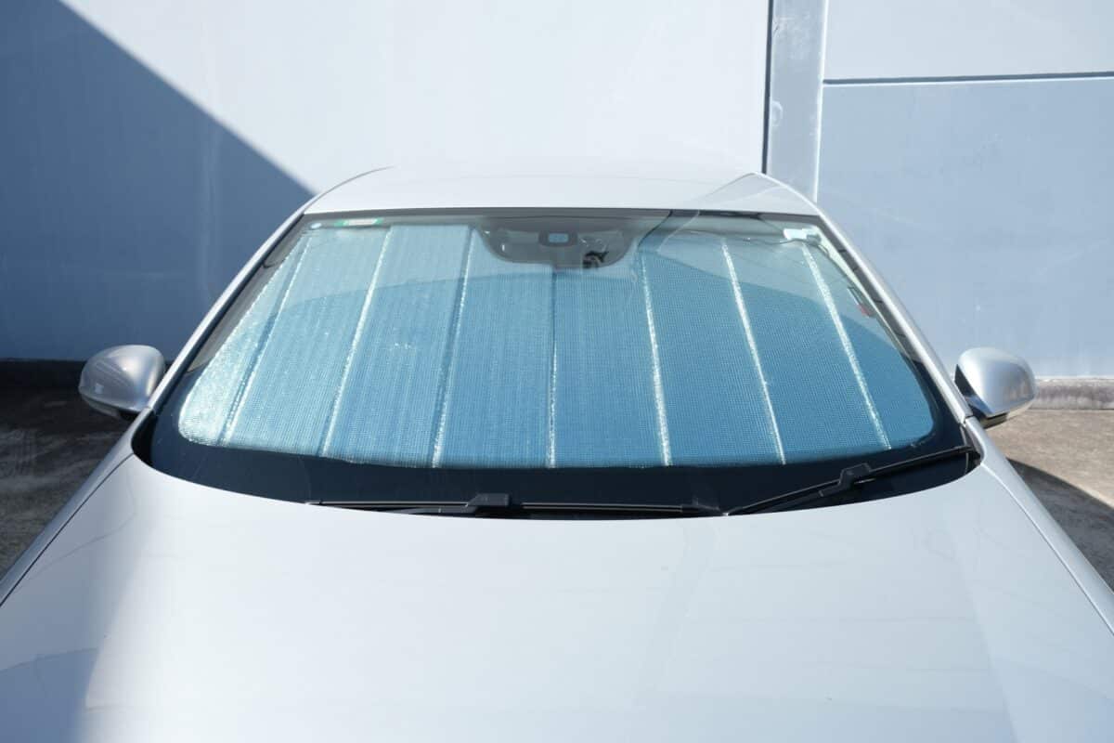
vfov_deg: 47.9
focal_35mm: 27
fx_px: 835
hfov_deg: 67.4
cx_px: 557
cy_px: 372
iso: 160
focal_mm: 18
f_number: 5.6
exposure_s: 1/300
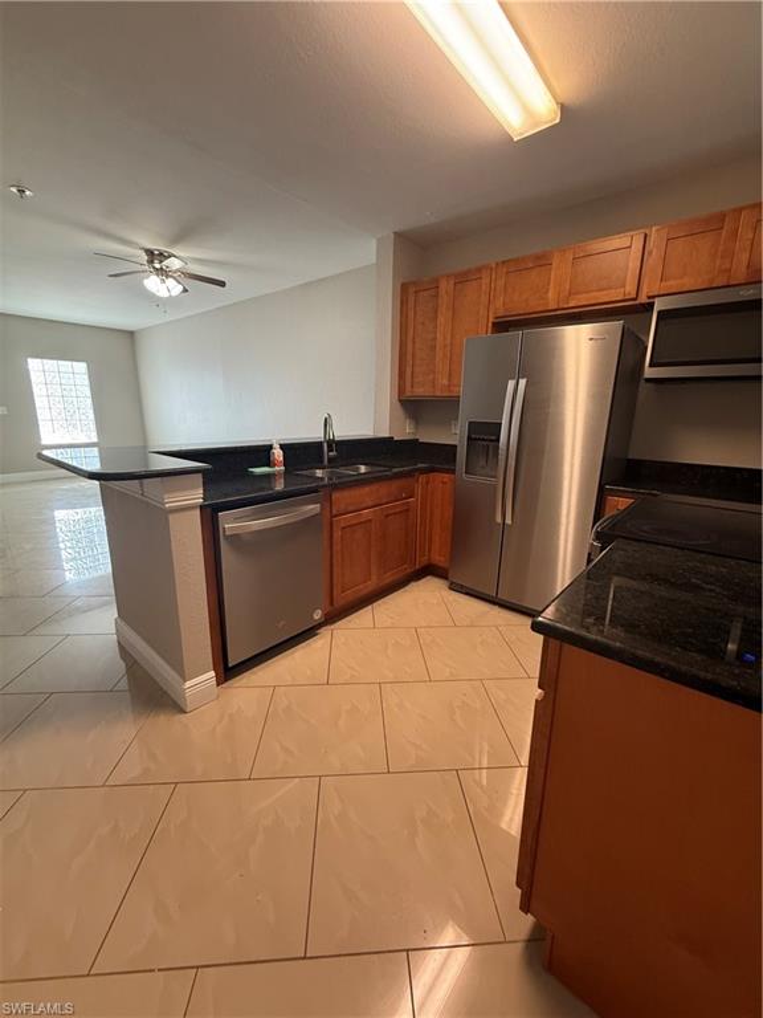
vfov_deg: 102.1
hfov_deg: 85.7
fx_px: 411
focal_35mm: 14
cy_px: 509
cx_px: 382
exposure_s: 1/60
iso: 250
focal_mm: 2.22
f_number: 2.2
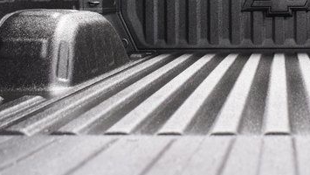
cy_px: 18
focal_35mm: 68
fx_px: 559
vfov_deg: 17.5
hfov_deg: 29.7
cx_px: 278
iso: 1600
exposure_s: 1/50
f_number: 2.8
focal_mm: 24
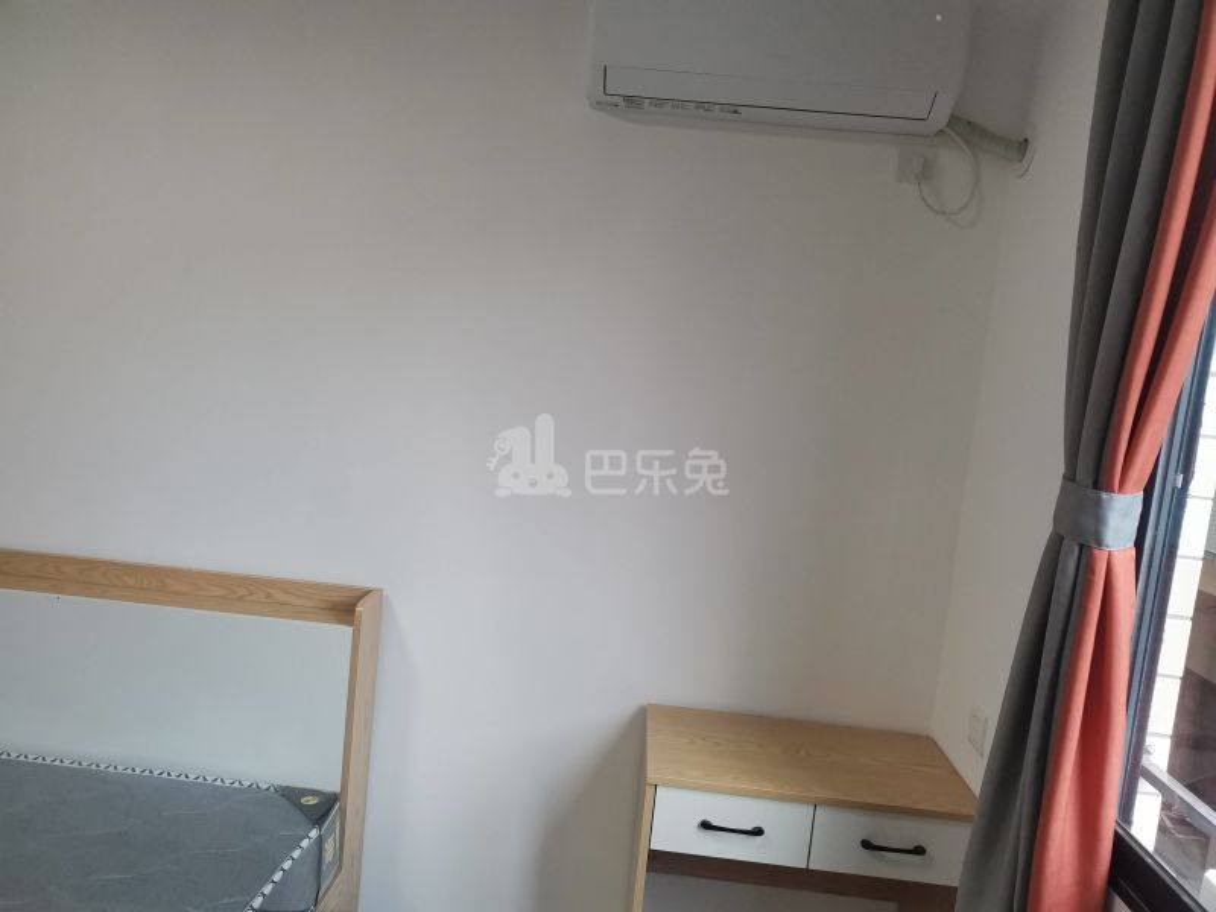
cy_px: 456
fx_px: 913
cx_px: 608
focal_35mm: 26
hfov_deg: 67.3
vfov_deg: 53.1
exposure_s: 1/100
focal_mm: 4.75
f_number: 1.8
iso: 200
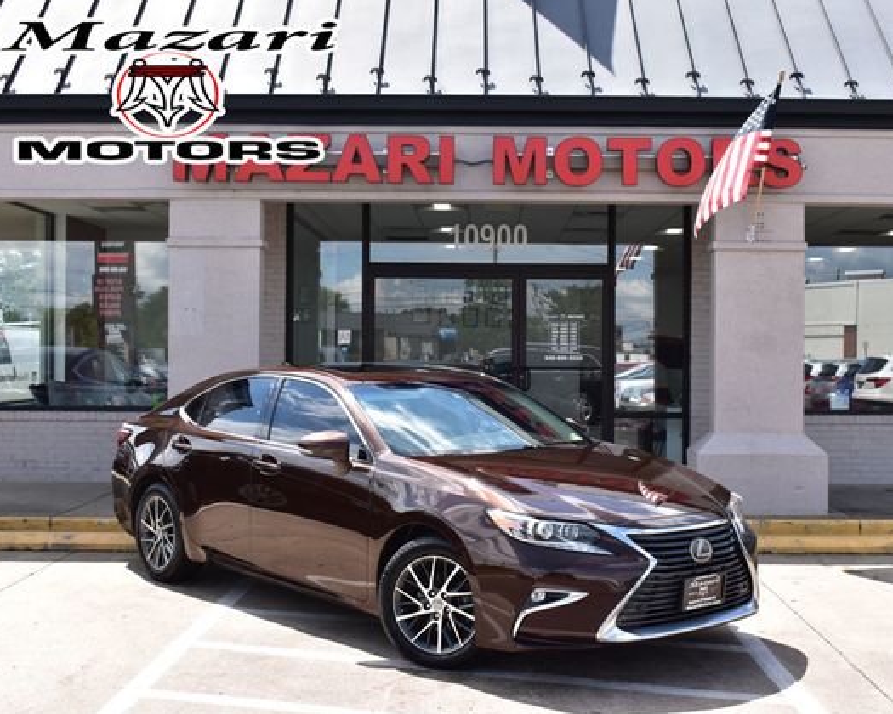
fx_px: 1269
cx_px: 505
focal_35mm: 48
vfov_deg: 31.5
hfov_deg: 38.7
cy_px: 357
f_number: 11
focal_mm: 28
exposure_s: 1/400
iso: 400
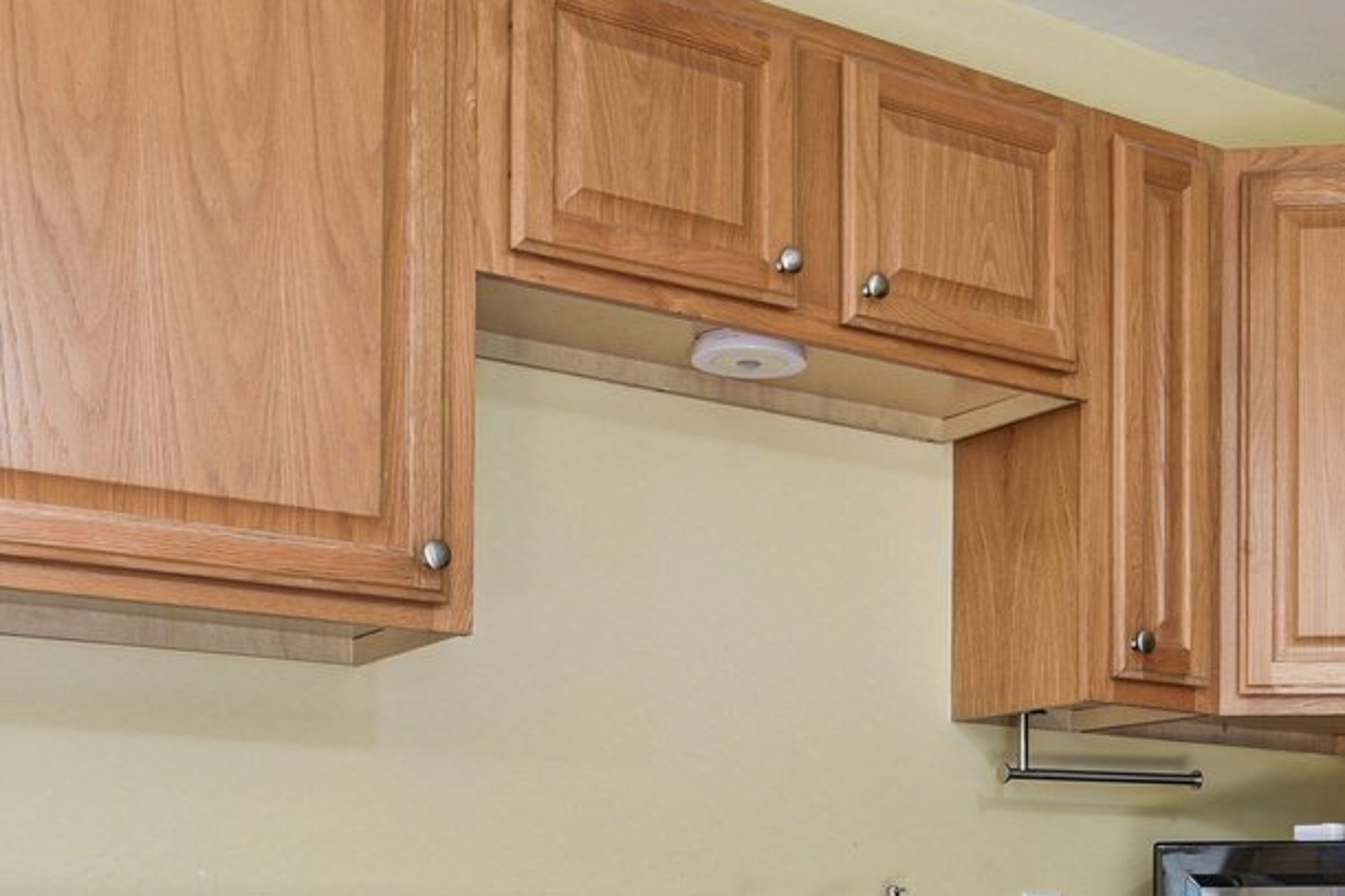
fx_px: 2129
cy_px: 985
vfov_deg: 22.4
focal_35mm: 57
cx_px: 969
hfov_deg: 34.5
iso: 400
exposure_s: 1/3.33
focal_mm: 17
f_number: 11
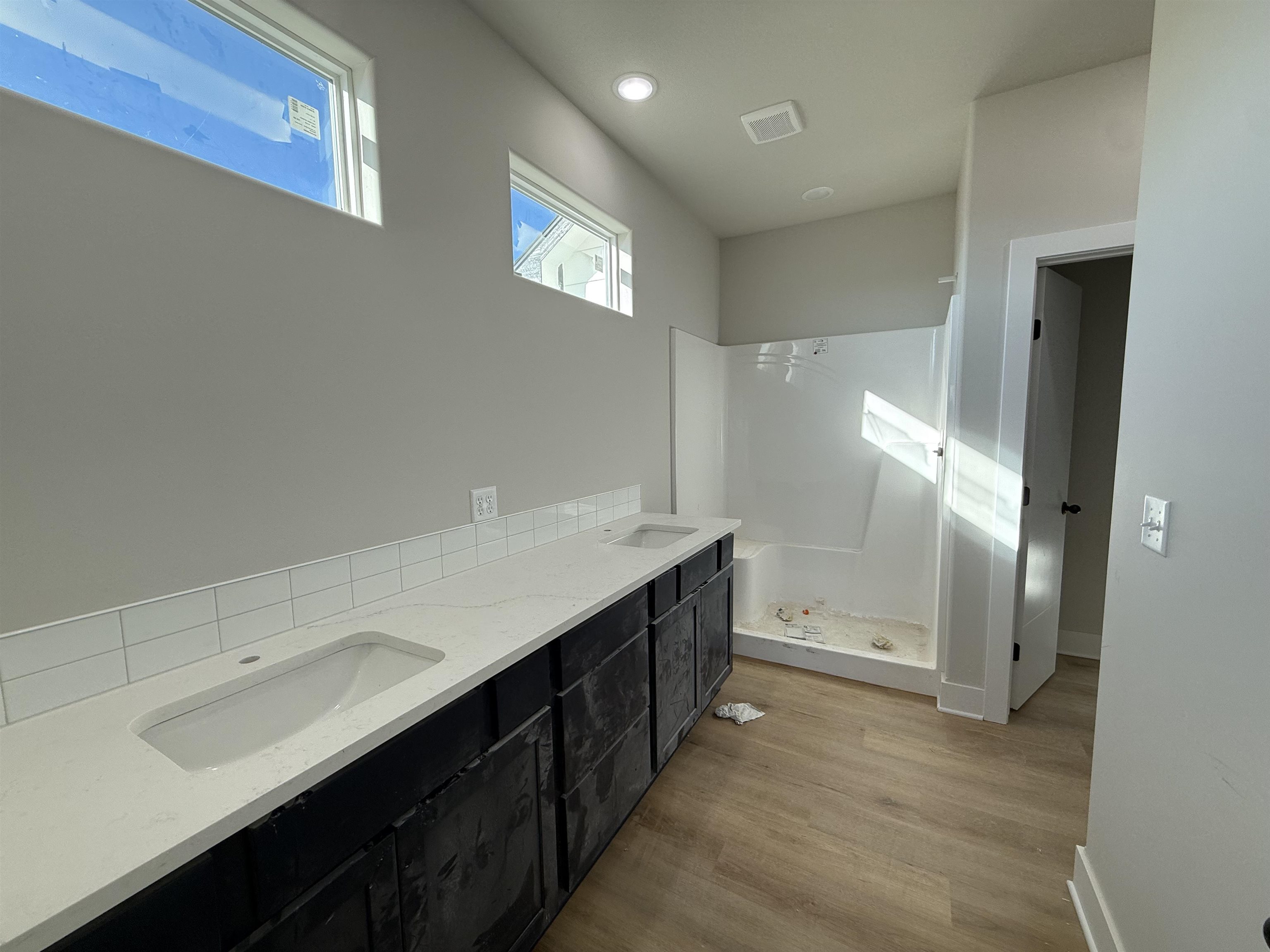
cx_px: 635
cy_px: 476
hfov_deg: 102.1
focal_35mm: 14
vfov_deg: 85.7
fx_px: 514
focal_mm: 2.22
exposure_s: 1/186
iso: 64
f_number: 2.2
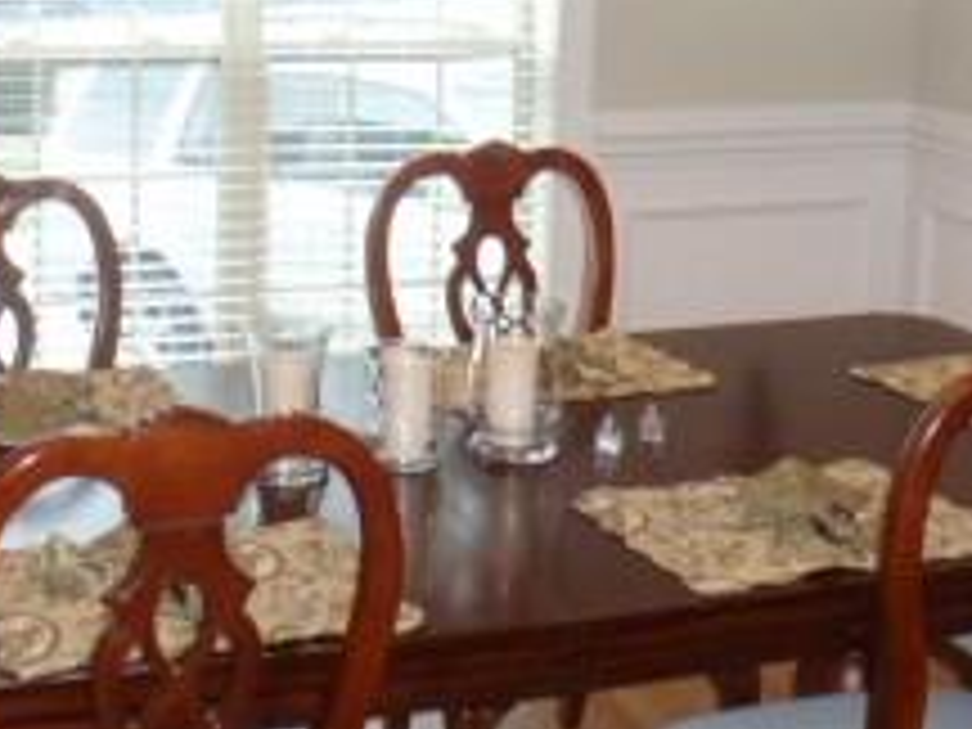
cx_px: 292
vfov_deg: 20.4
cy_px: 117
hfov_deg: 27.2
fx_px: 1994
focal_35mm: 71
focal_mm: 4.3
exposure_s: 1/60
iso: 400
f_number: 3.3
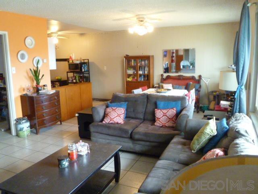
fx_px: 209
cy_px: 97
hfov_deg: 63.4
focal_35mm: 28
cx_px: 129
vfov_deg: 49.7
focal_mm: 5
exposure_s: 1/30
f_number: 3.3
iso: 800
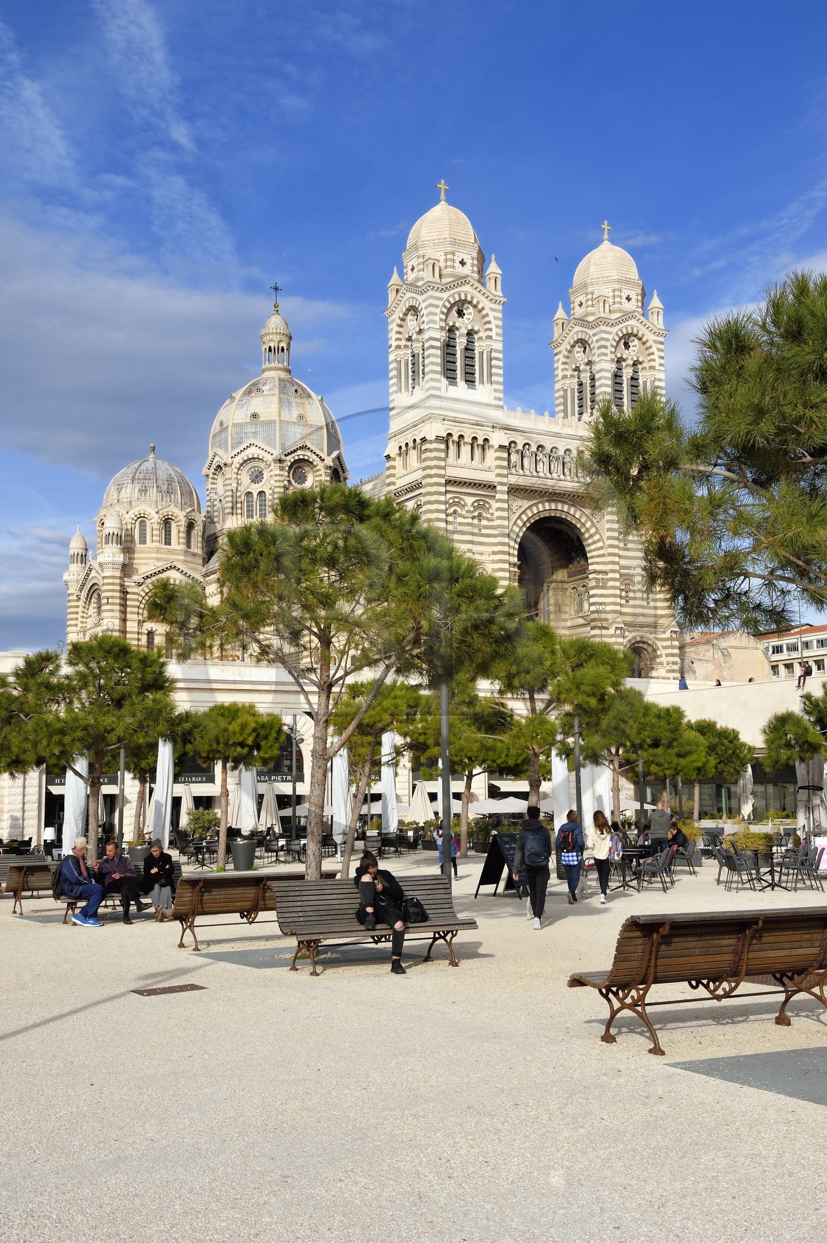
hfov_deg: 33.4
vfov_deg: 48.5
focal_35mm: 40
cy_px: 622
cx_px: 414
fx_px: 1379
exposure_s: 1/200
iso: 200
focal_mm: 40
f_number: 16
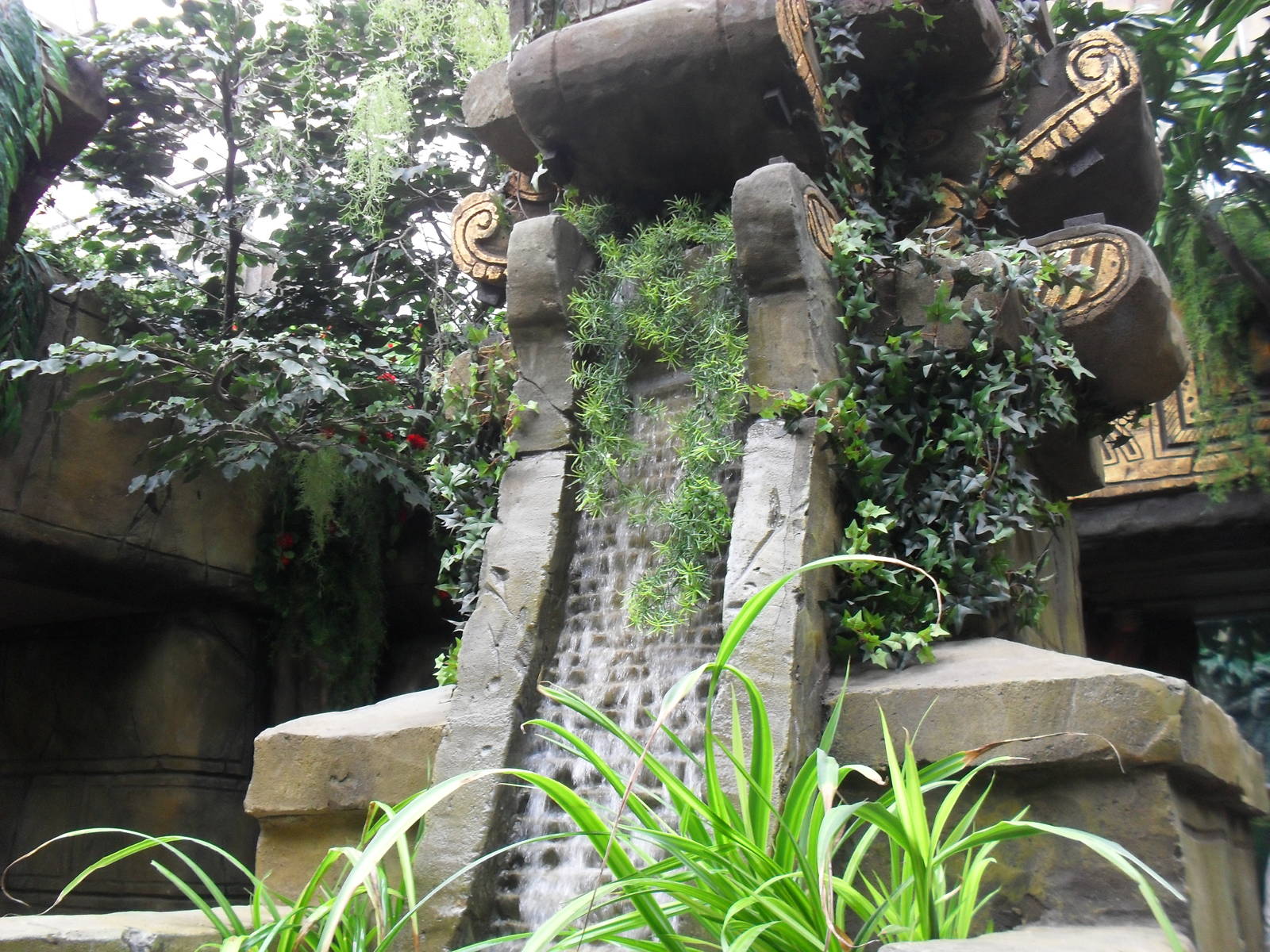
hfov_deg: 52.6
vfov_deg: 40.7
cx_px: 635
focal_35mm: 35
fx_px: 1284
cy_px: 476
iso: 160
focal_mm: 6.3
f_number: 3.2
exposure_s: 1/30
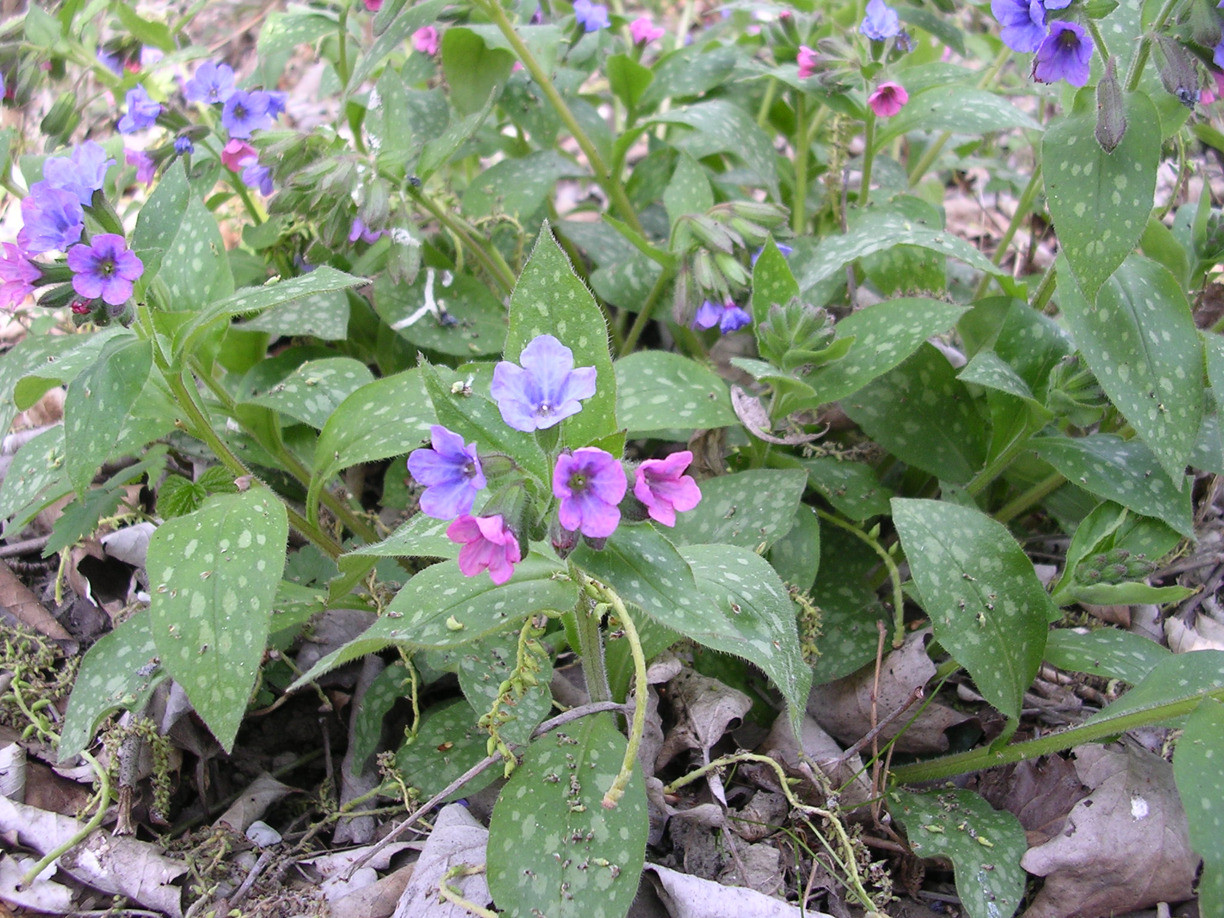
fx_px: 1344
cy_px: 459
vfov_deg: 37.7
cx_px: 612
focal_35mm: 38
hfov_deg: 49.0
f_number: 2.8
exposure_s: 1/56.8
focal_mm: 5.8
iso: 100
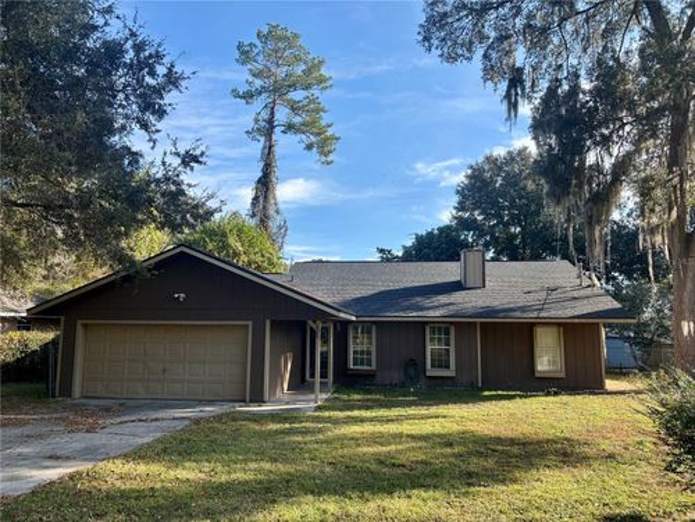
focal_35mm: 26
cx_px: 348
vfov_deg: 53.1
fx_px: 522
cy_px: 261
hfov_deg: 67.3
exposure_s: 1/1477
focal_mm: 5.96
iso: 50
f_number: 1.6
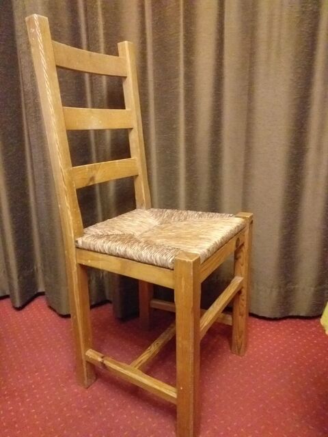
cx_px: 164
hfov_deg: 53.1
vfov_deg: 67.3
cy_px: 218
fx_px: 328
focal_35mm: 26
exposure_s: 1/17
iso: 1000
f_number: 1.9
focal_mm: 3.6
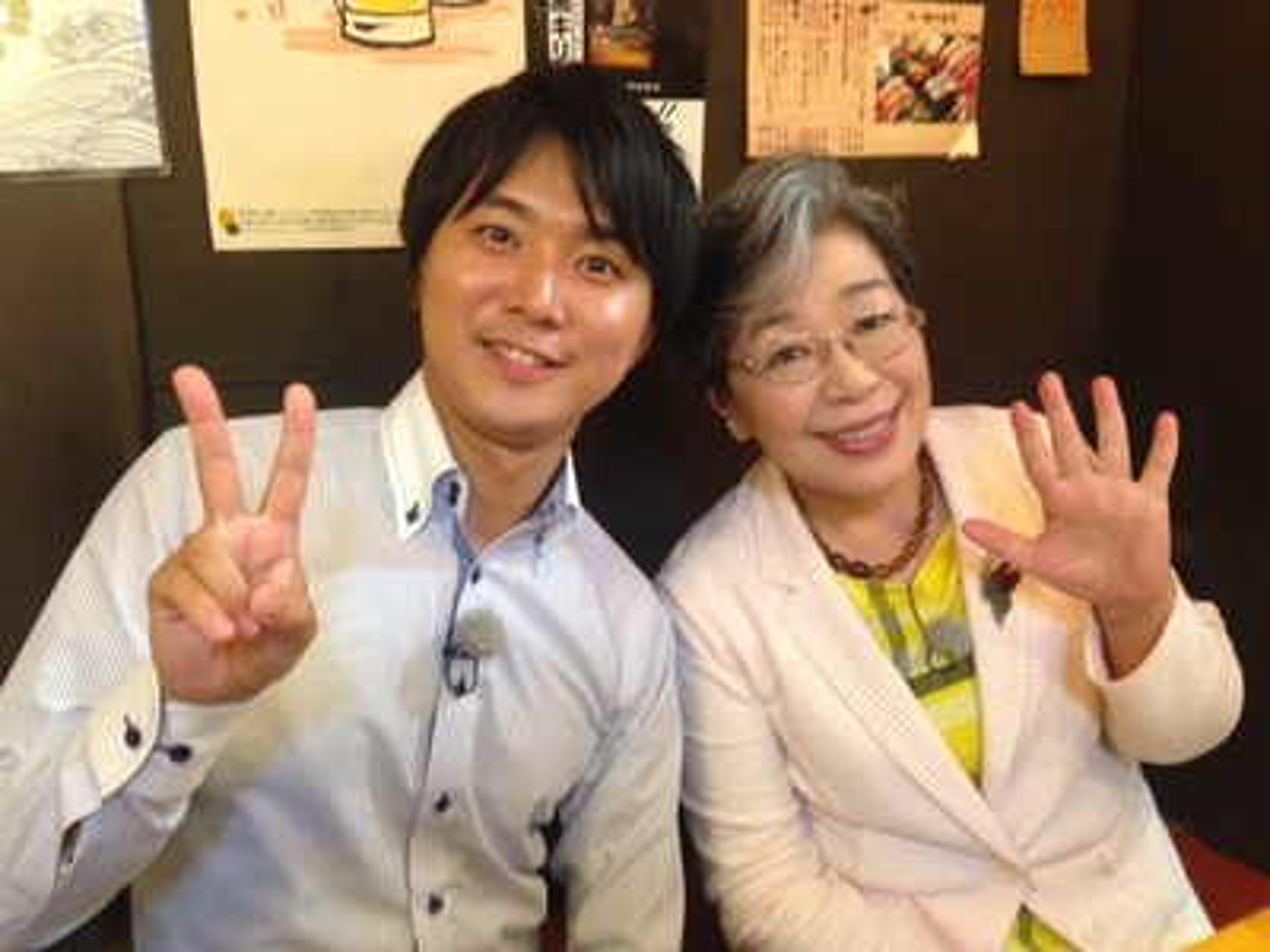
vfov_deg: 42.9
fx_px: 1211
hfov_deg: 55.4
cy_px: 476
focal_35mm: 33
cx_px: 635
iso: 400
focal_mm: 4.12
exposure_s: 1/15
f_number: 2.4
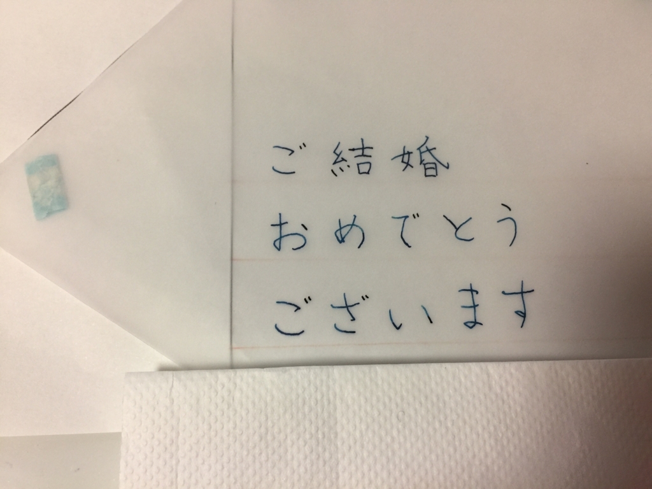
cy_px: 244
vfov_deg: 48.2
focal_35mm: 29
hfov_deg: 61.7
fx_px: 546
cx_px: 326
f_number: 2.2
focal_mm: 4.15
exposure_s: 1/15
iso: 64
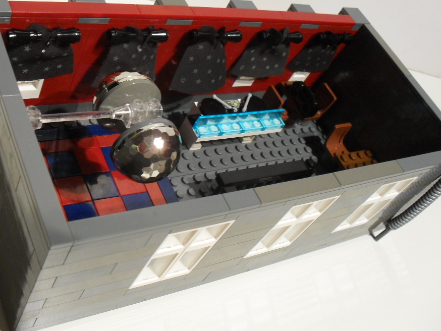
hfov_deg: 45.7
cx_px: 195
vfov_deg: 35.1
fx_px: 522
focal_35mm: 41
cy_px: 142
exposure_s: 1/15
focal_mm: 6.3
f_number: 3.2
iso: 200
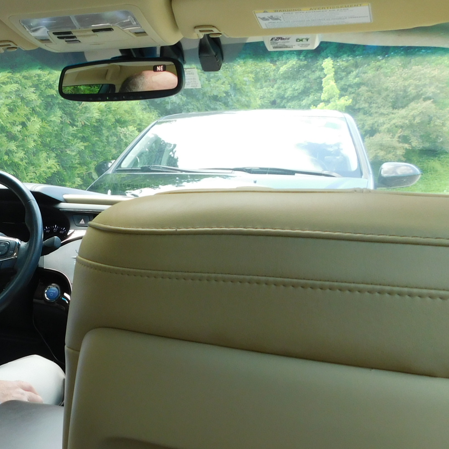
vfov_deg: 39.2
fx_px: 631
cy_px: 227
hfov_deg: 36.0
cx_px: 20
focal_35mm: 43
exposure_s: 1/60
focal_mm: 4
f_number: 3
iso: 125
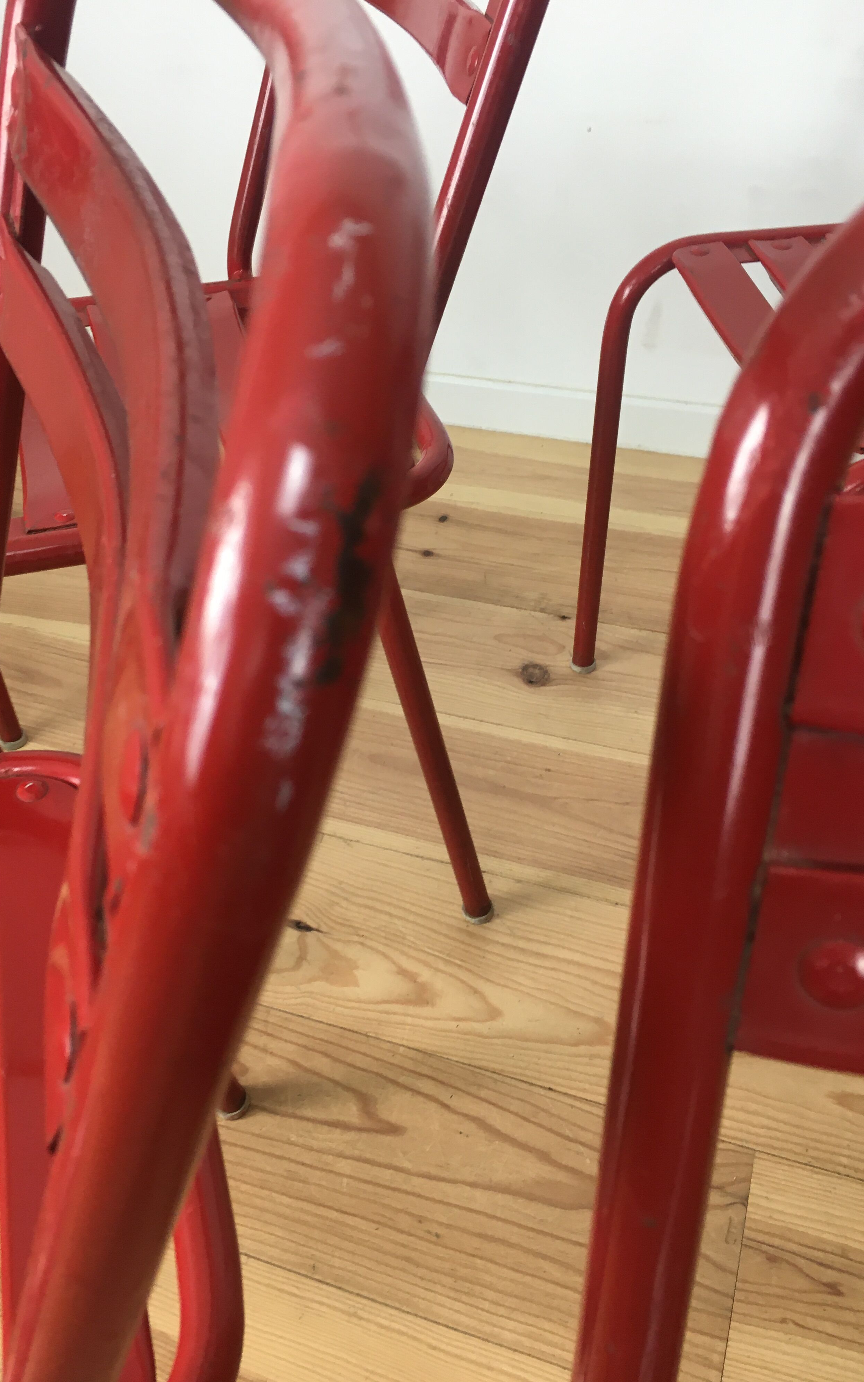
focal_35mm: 31
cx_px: 396
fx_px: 1168
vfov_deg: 61.2
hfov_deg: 40.6
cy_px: 691
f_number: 2.2
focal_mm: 4.15
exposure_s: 1/33
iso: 32
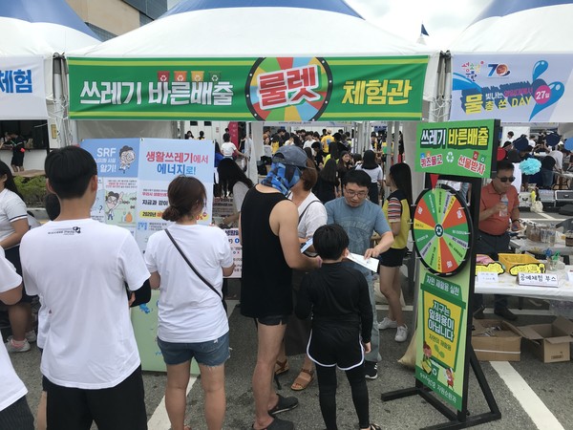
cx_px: 286
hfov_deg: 63.4
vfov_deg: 49.7
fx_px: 463
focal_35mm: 28
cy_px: 215
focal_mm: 3.99
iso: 20
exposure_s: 1/1041
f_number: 1.8
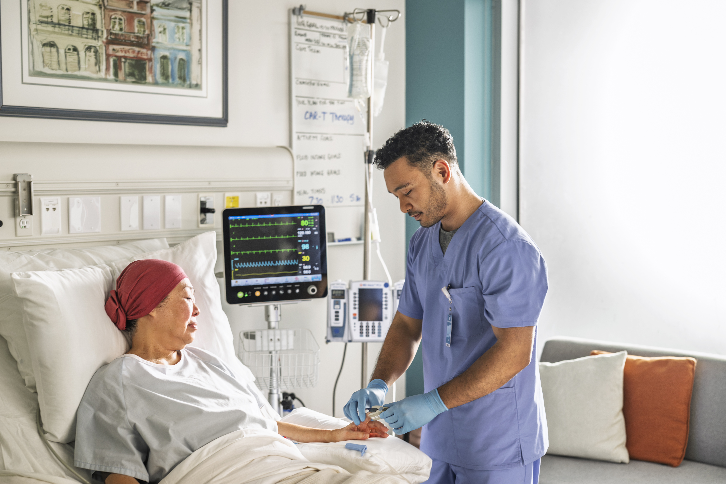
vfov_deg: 27.0
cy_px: 242
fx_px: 1008
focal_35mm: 50
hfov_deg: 39.6
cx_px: 363
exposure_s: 1/640
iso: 400
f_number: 2.5
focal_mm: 50
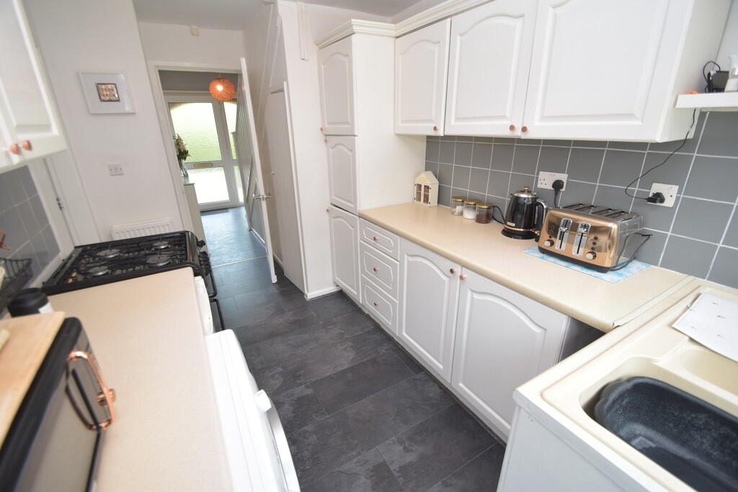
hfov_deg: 100.4
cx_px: 369
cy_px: 246
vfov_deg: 77.3
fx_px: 308
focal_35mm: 15
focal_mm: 10
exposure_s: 1/200
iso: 800
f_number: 4.5
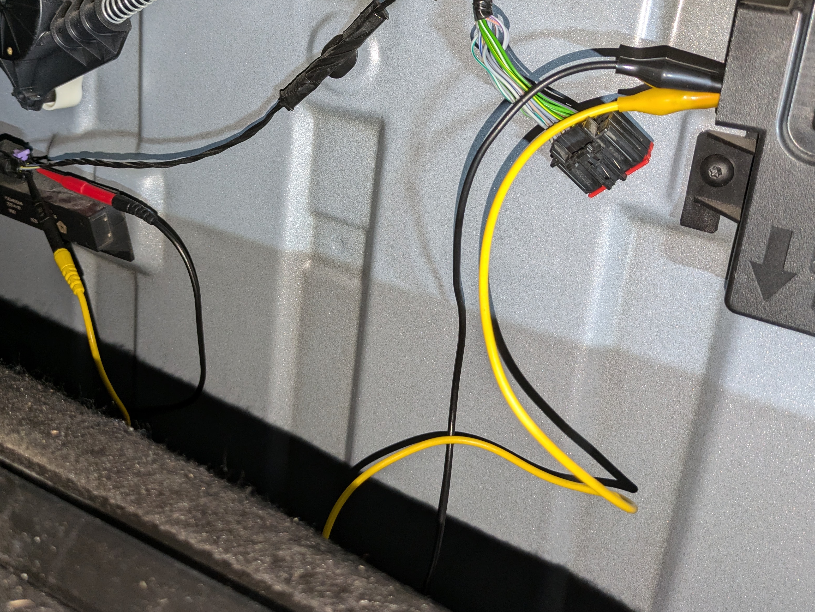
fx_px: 872
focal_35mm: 37
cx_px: 358
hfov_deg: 50.0
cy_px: 200
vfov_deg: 38.2
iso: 170
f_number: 1.89
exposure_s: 1/30
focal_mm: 5.43
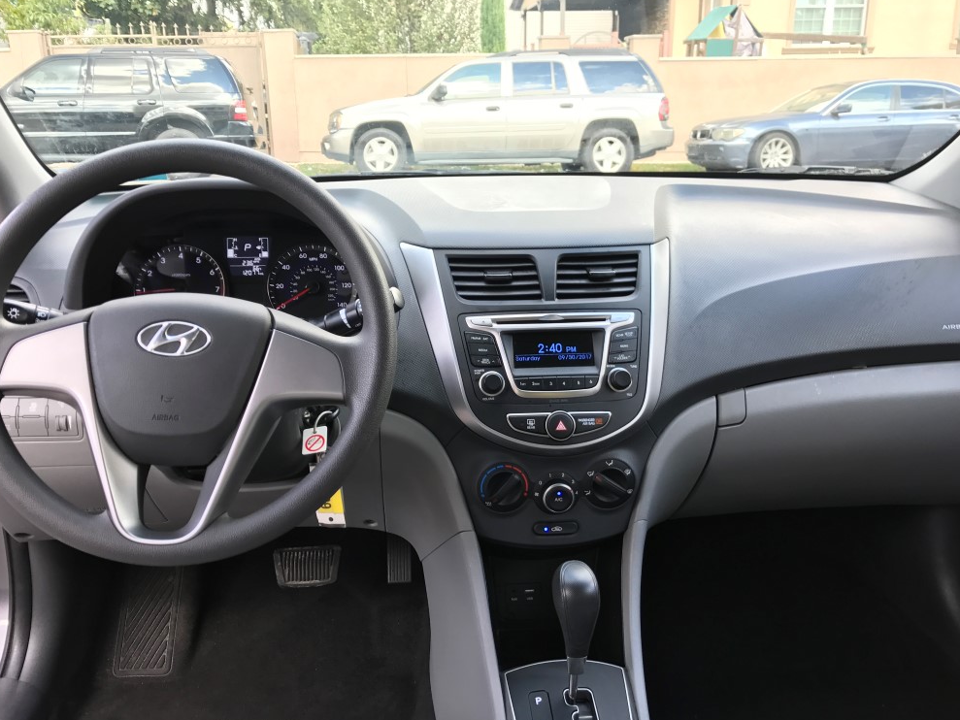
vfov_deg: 48.2
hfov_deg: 61.6
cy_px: 362
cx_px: 471
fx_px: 804
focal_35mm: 29
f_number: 1.8
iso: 20
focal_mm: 3.99
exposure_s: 1/101
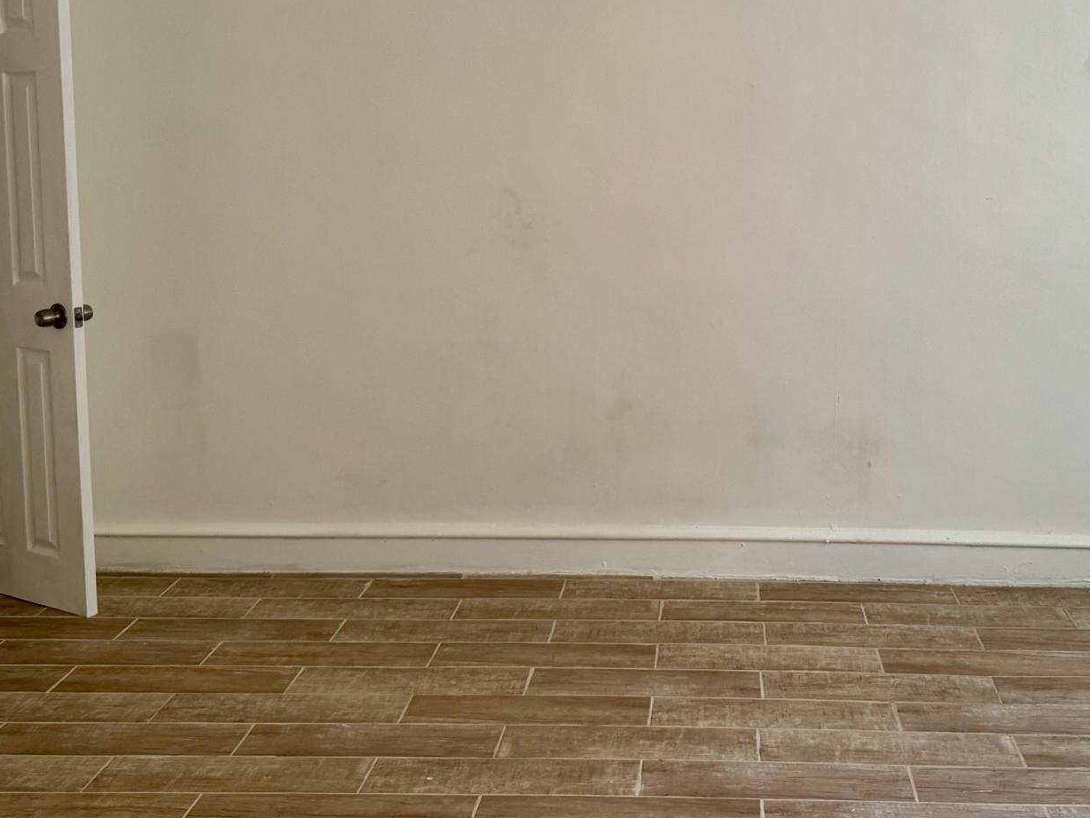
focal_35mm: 40
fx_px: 1260
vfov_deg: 35.5
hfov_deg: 46.2
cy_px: 252
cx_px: 714
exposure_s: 1/60
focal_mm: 6.76
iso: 125
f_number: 1.78
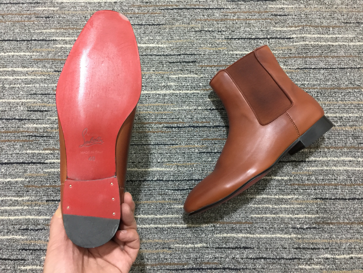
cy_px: 136
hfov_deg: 61.7
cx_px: 182
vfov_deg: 48.2
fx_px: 304
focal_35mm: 29
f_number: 2.2
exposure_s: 1/17
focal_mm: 4.15
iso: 125
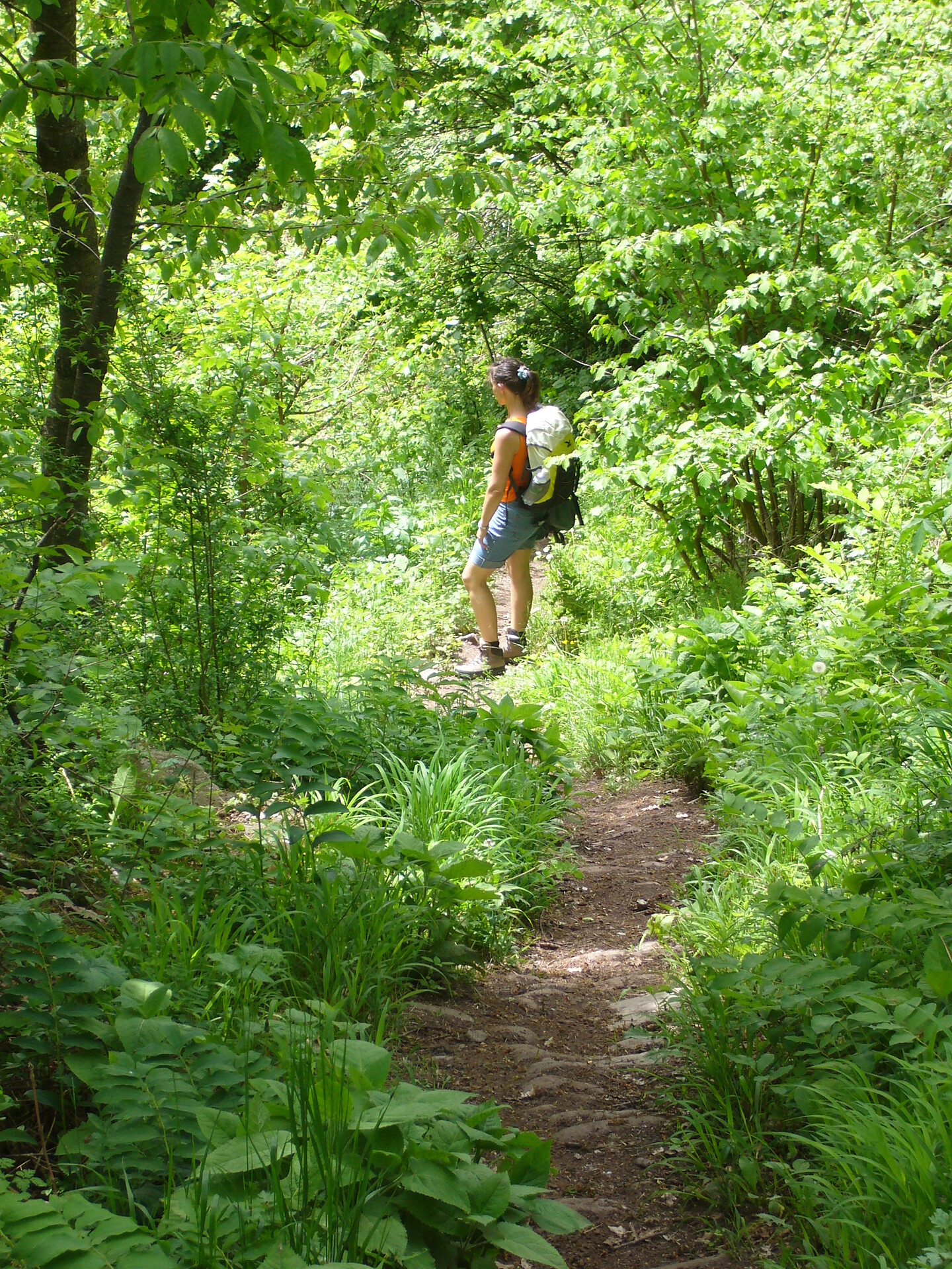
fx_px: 3850
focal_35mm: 105
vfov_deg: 18.7
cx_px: 476
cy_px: 634
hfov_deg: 14.1
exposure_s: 1/50
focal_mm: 17.4
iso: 80
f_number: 5
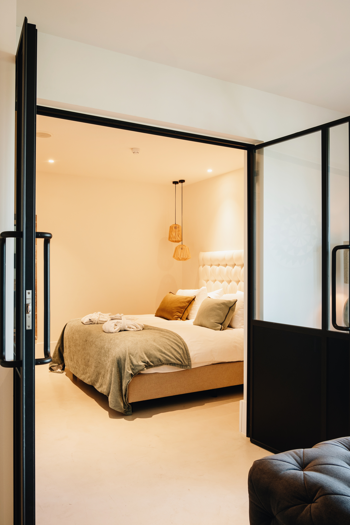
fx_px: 437
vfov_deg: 61.9
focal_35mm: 30
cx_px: 175
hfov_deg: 43.6
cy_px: 262
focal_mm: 19.7
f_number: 10
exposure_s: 1/2
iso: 200
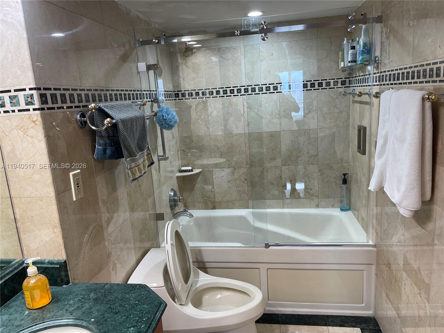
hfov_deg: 69.4
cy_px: 166
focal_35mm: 25
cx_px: 222
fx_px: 321
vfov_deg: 54.9
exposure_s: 1/60
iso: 80
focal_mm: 5.1
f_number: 1.6
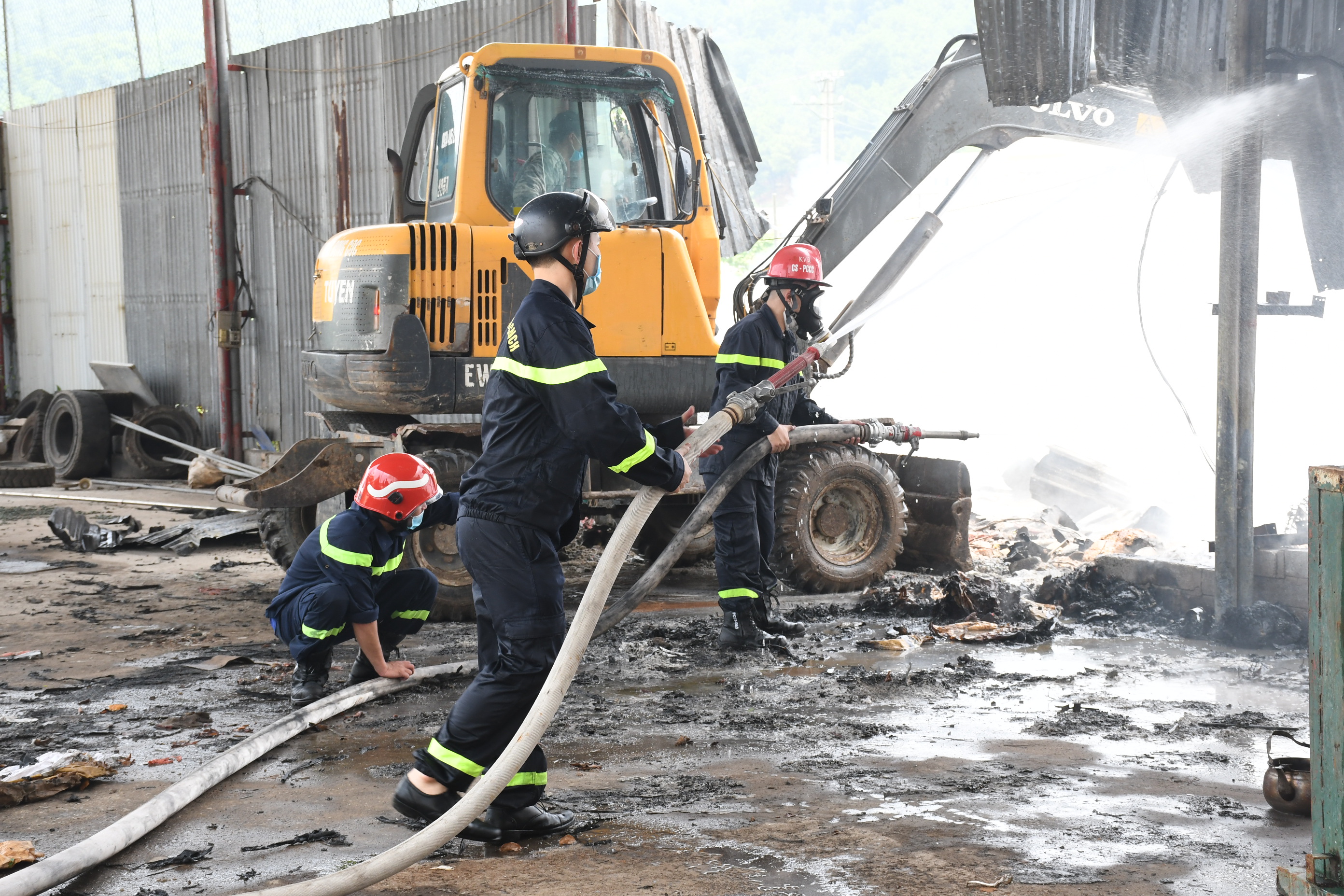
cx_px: 672
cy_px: 448
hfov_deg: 33.4
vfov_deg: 22.6
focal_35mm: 60
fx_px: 2240
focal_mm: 40
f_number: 8
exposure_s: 1/200
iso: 500
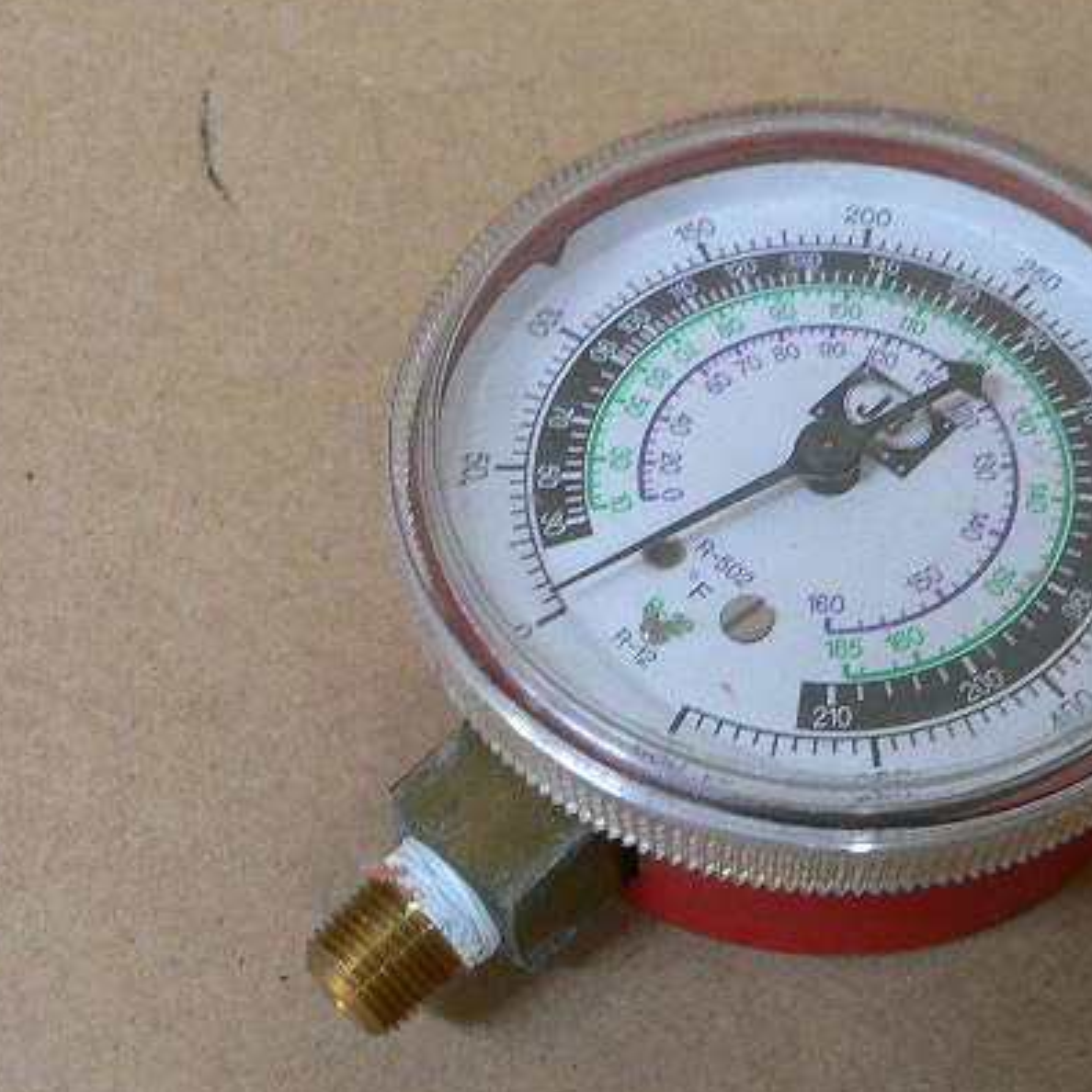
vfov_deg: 34.0
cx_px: 753
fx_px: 1785
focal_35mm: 50
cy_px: 579
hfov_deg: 33.6
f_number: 2.8
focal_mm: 4.6
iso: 200
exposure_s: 1/20
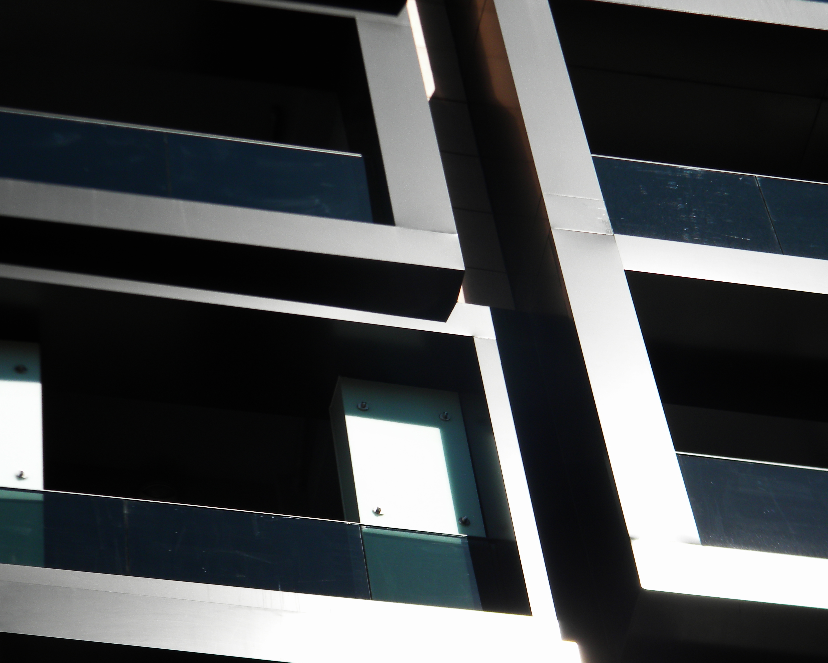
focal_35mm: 118
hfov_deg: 16.3
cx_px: 422
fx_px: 2892
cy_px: 311
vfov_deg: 13.1
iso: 80
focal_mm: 19
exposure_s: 1/675
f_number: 4.7
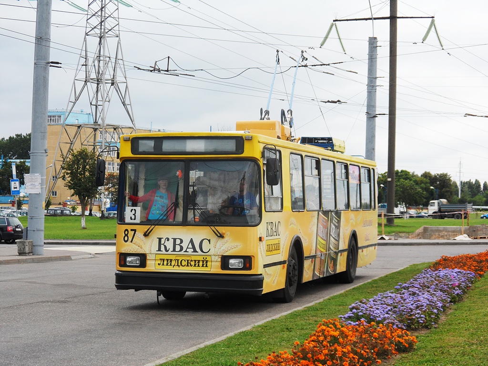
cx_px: 244
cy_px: 183
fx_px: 1226
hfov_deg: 22.5
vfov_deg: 17.0
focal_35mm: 87
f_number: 5
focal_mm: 15.9
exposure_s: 1/250
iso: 80
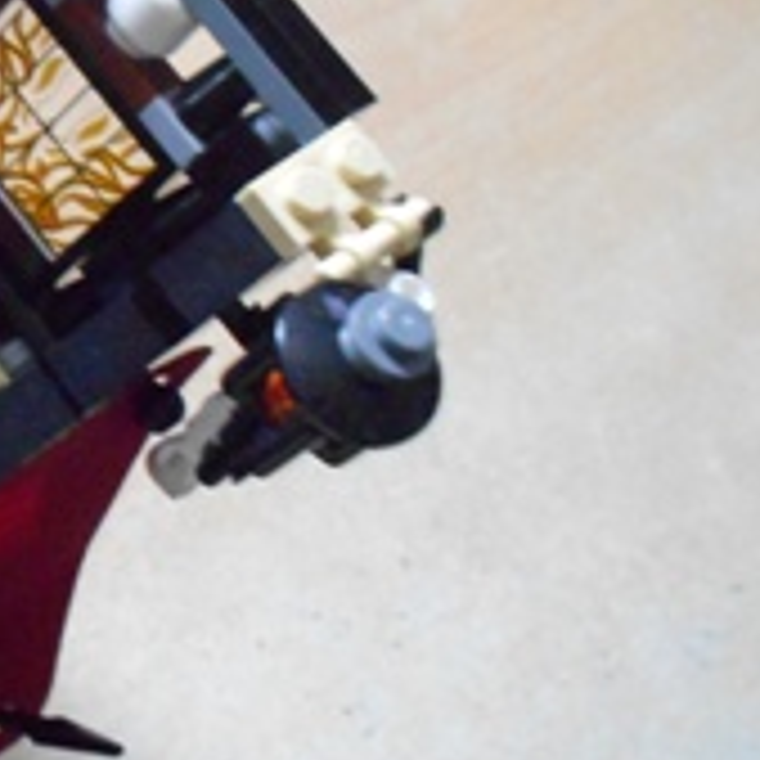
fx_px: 1515
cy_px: 391
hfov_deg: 24.9
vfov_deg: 28.2
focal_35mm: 61
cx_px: -193
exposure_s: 1/10
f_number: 3.2
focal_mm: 4.6
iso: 800
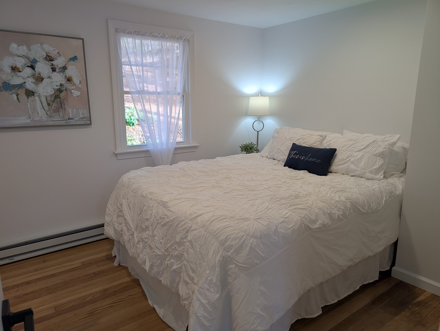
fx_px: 305
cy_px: 166
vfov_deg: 56.9
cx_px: 220
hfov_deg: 71.5
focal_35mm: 24
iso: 31
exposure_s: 1/60
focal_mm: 6.9
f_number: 1.68
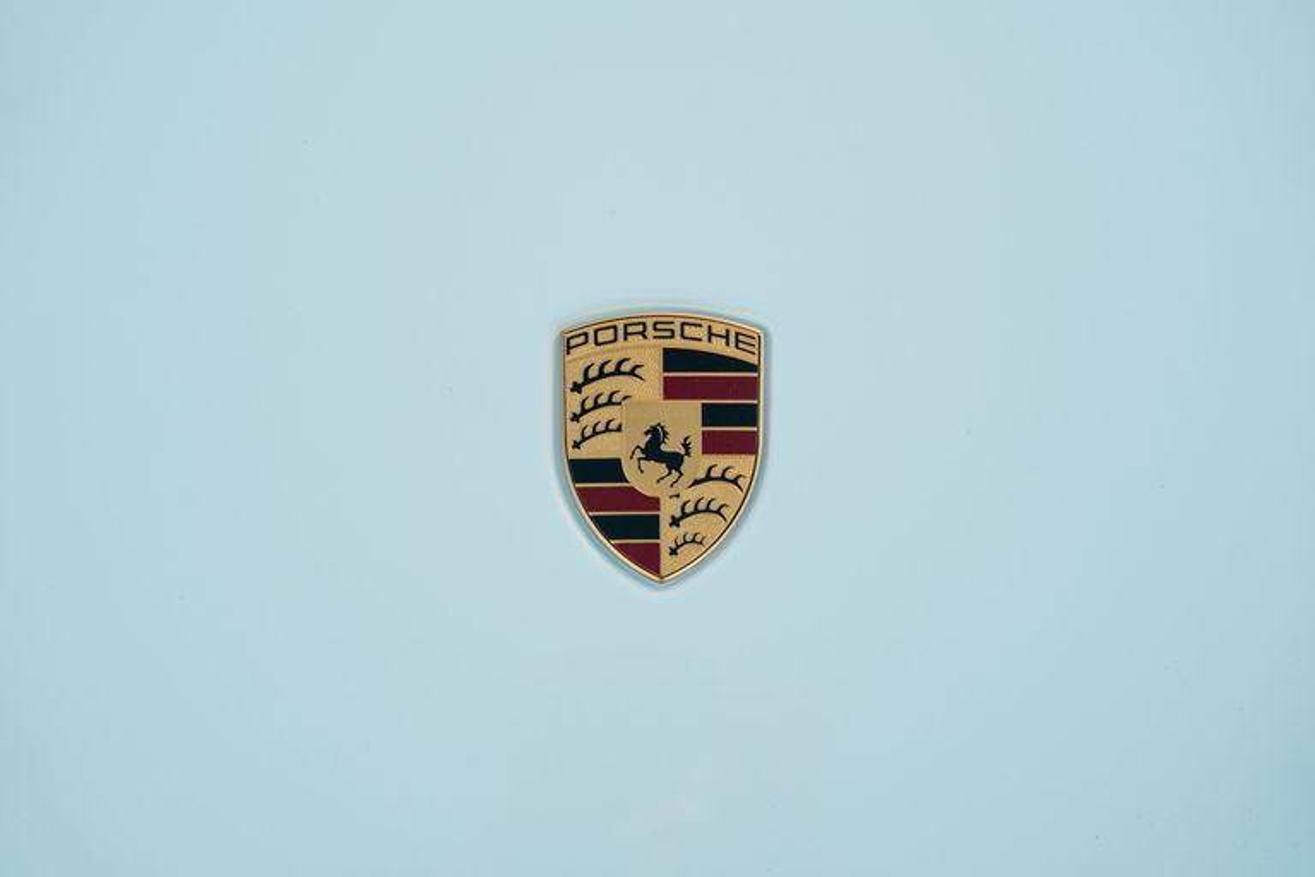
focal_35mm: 68
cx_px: 658
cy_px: 438
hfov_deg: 29.8
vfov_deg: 20.1
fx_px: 2469
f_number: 2.8
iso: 200
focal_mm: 67.6
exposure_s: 1/200
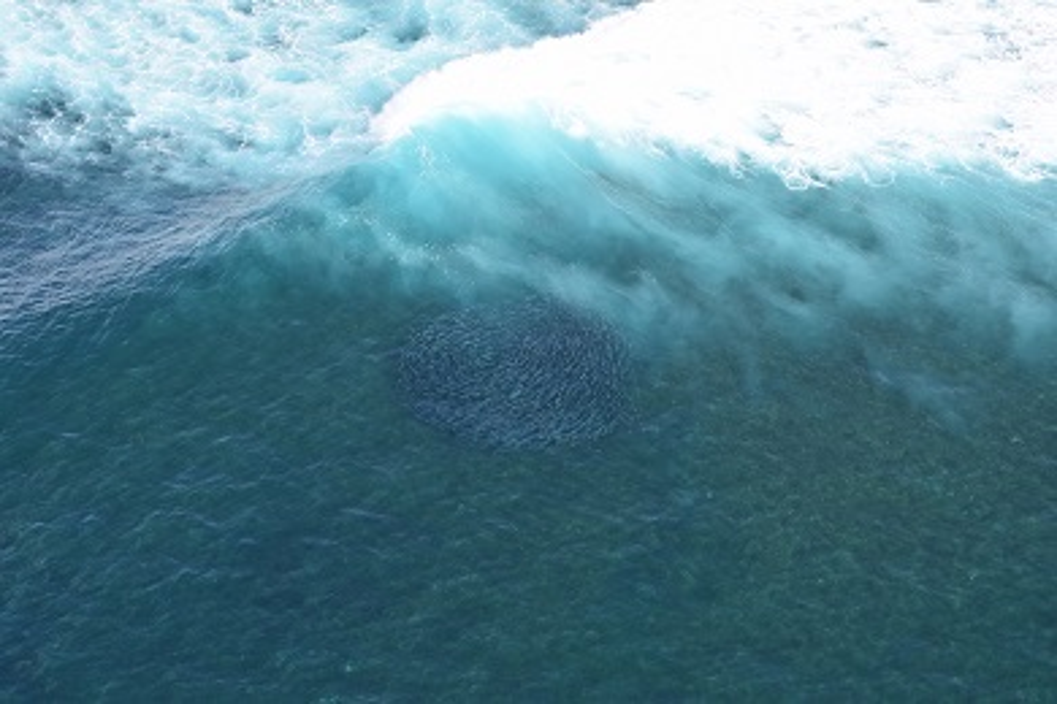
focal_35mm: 105
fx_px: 3083
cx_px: 528
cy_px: 352
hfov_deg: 19.5
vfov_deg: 13.0
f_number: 5
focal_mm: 70
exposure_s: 1/1250
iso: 400
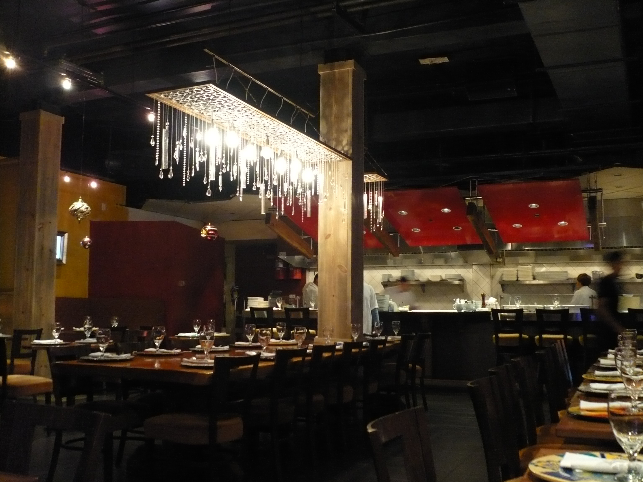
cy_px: 241
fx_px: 650
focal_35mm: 35
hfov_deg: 52.6
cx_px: 322
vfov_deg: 40.7
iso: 320
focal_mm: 5.8
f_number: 2.8
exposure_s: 1/8
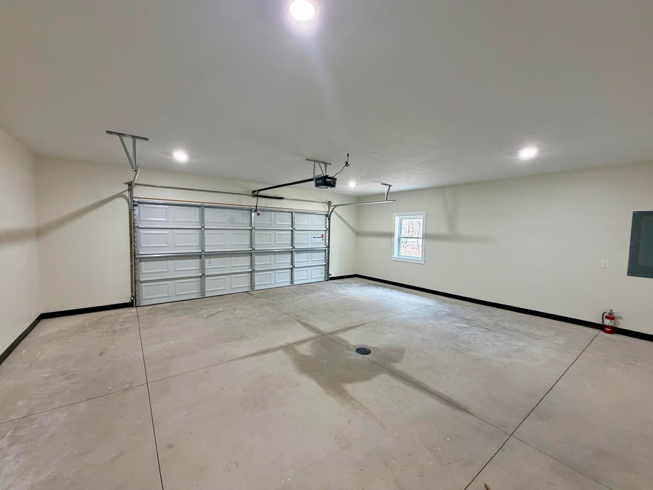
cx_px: 326
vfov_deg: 85.7
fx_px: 264
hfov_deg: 102.1
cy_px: 245
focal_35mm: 14
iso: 320
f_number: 2.2
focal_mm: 2.22
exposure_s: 1/60
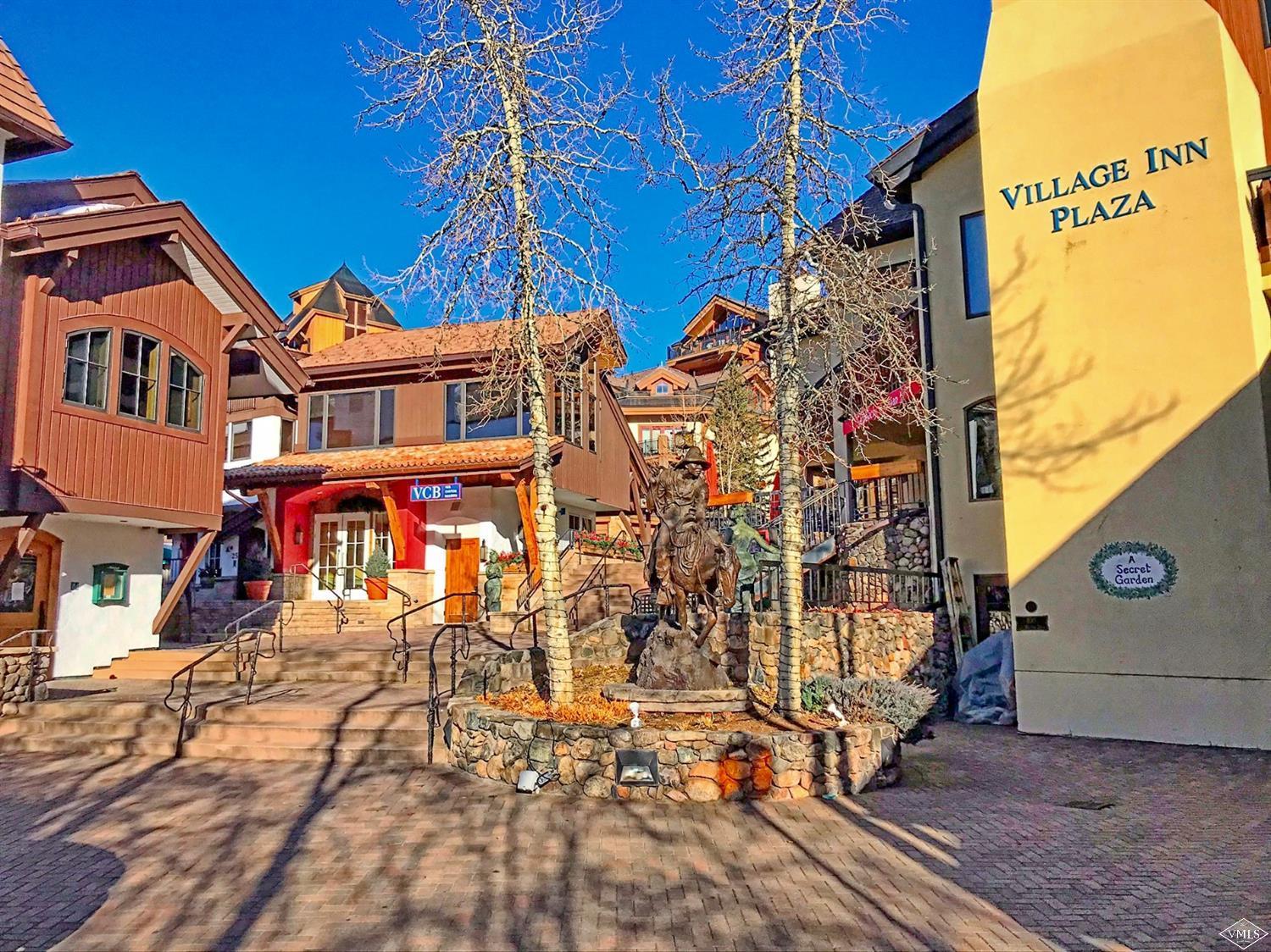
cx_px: 636
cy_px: 476
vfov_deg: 49.7
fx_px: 1028
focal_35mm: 28
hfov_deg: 63.5
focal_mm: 4
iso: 20
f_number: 1.8
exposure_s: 1/2336
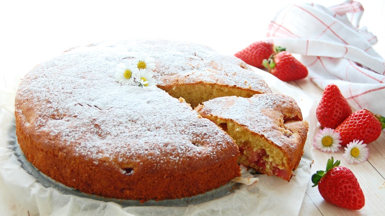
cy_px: 126
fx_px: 643
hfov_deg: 33.3
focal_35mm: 63
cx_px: 192
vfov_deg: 19.1
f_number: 5.6
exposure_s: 1/60
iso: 400
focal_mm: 40
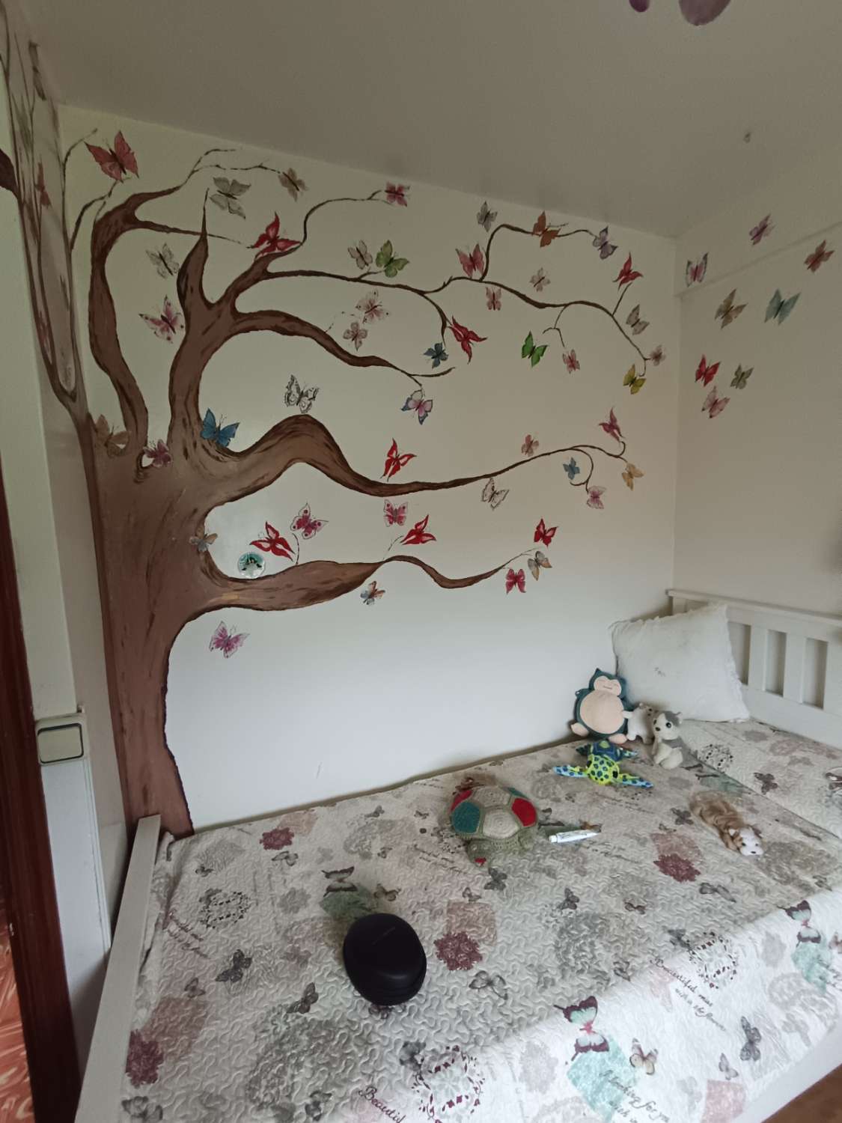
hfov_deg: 81.7
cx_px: 421
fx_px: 486
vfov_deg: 98.2
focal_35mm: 15
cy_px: 562
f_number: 2.2
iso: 371
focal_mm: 1.65
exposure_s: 1/33.3
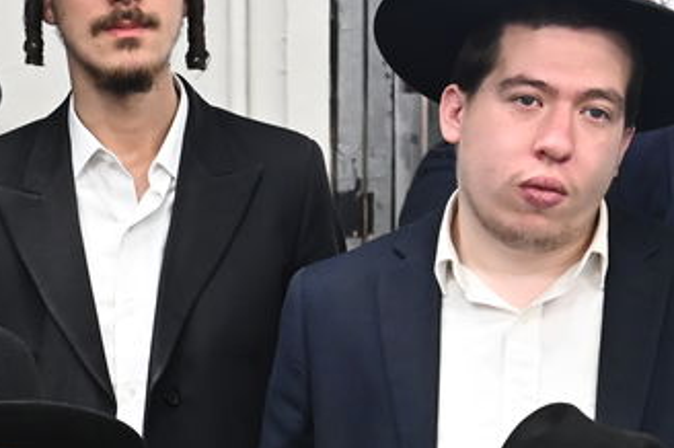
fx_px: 4470
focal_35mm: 239
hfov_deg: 8.6
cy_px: 427
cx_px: 10
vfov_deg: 5.7
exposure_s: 1/160
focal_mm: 56
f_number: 4.5
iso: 2000
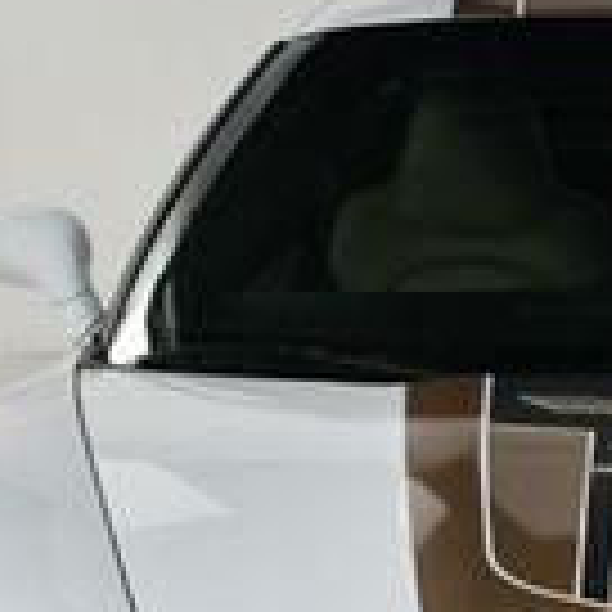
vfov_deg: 11.8
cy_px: 819
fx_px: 2880
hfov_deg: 11.9
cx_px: 675
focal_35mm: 144
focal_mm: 24
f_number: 14
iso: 100
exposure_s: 1/160
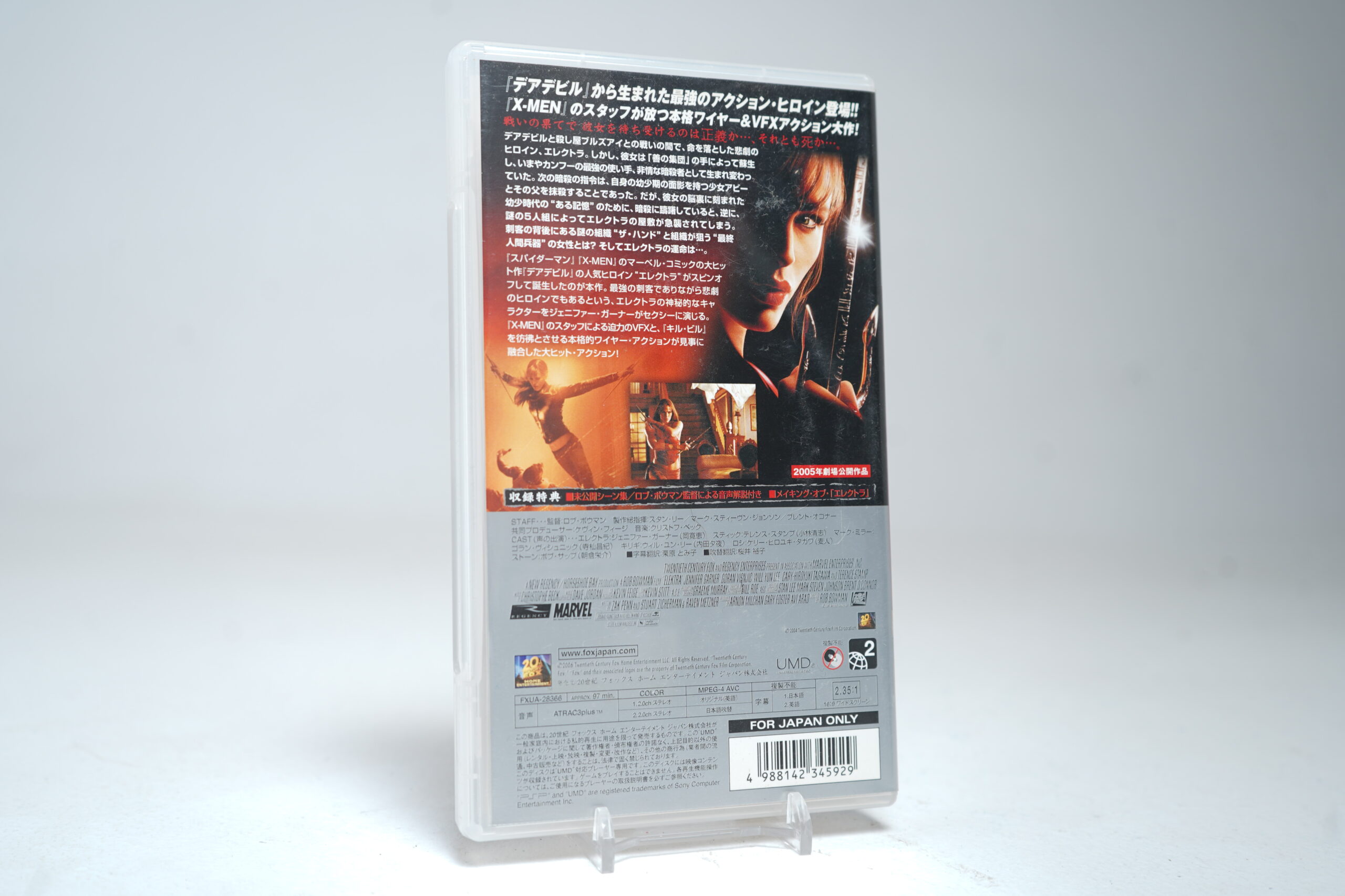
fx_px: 1420
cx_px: 672
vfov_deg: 35.1
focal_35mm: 38
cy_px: 448
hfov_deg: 50.7
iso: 64
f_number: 5
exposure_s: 1/3
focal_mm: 38
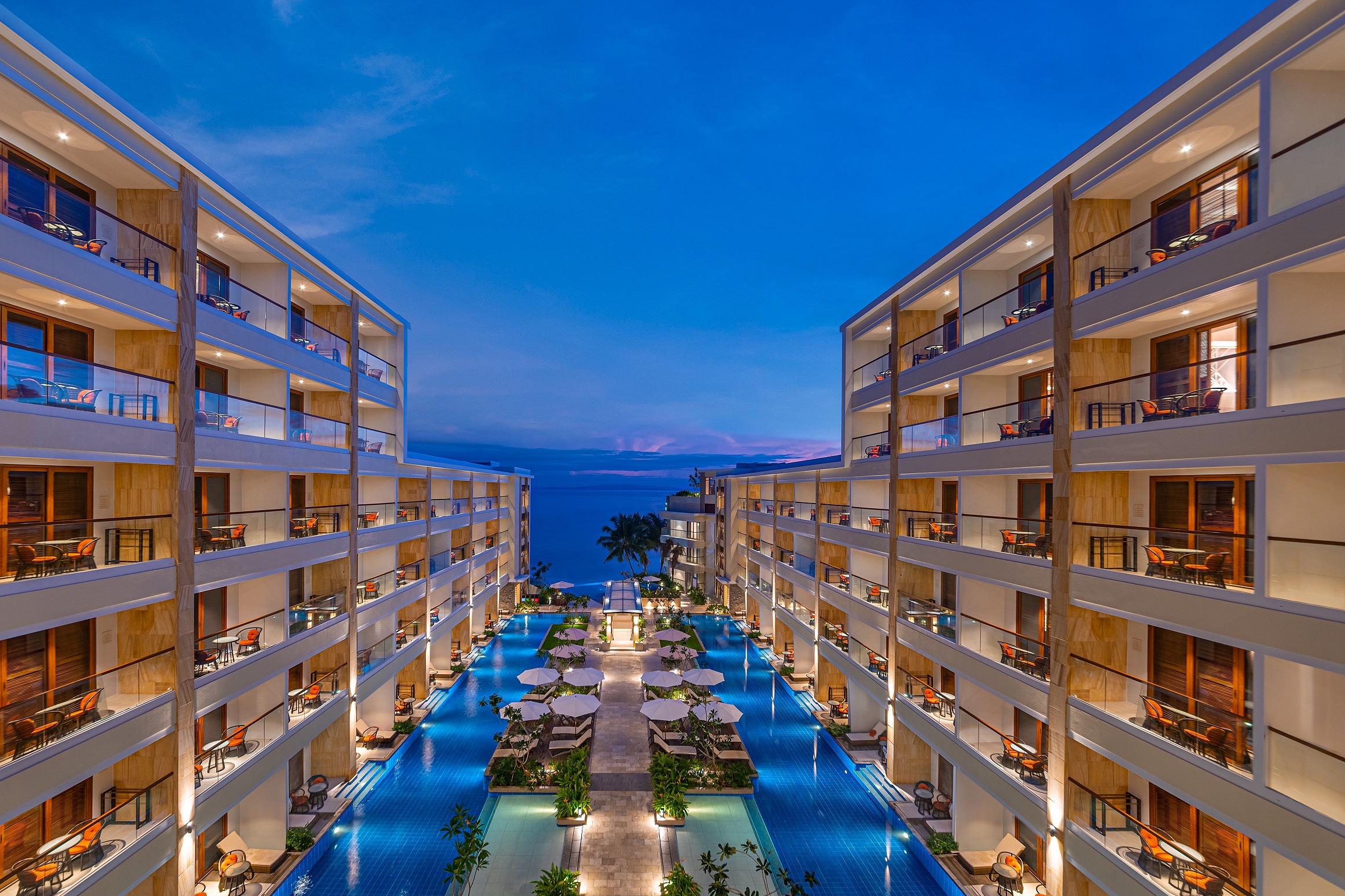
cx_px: 624
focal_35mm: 13
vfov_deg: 85.2
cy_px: 485
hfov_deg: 108.1
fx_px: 486
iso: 100
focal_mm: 12
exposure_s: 1
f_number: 7.1
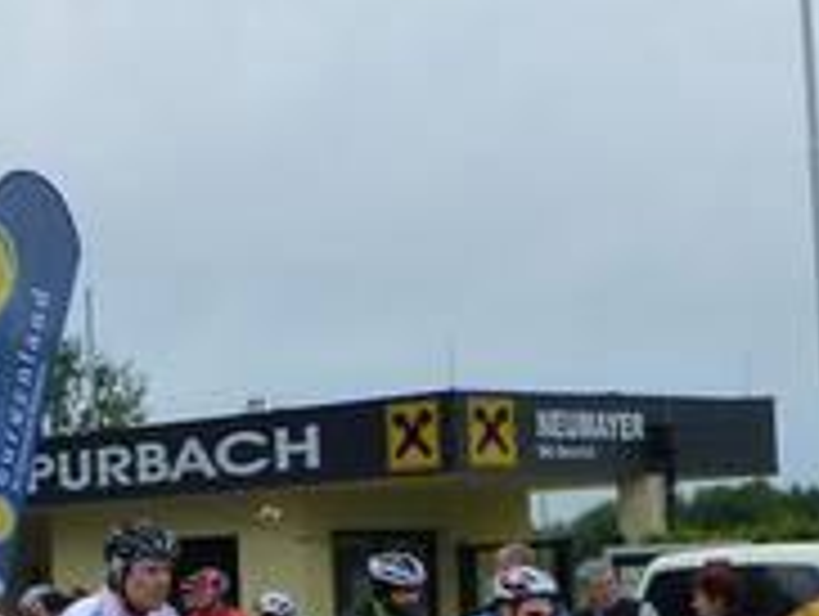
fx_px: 2582
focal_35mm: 109
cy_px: 495
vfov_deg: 13.5
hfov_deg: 16.9
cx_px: -256
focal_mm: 5.4
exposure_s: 1/800
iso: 160
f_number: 4
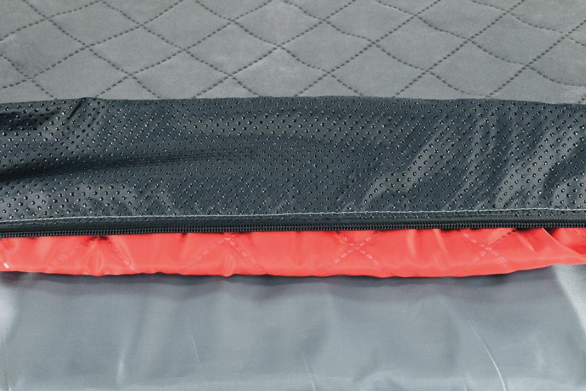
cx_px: 293
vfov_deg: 25.8
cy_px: 196
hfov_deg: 37.9
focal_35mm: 52
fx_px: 855
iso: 1600
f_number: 14
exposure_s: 1/20
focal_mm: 35
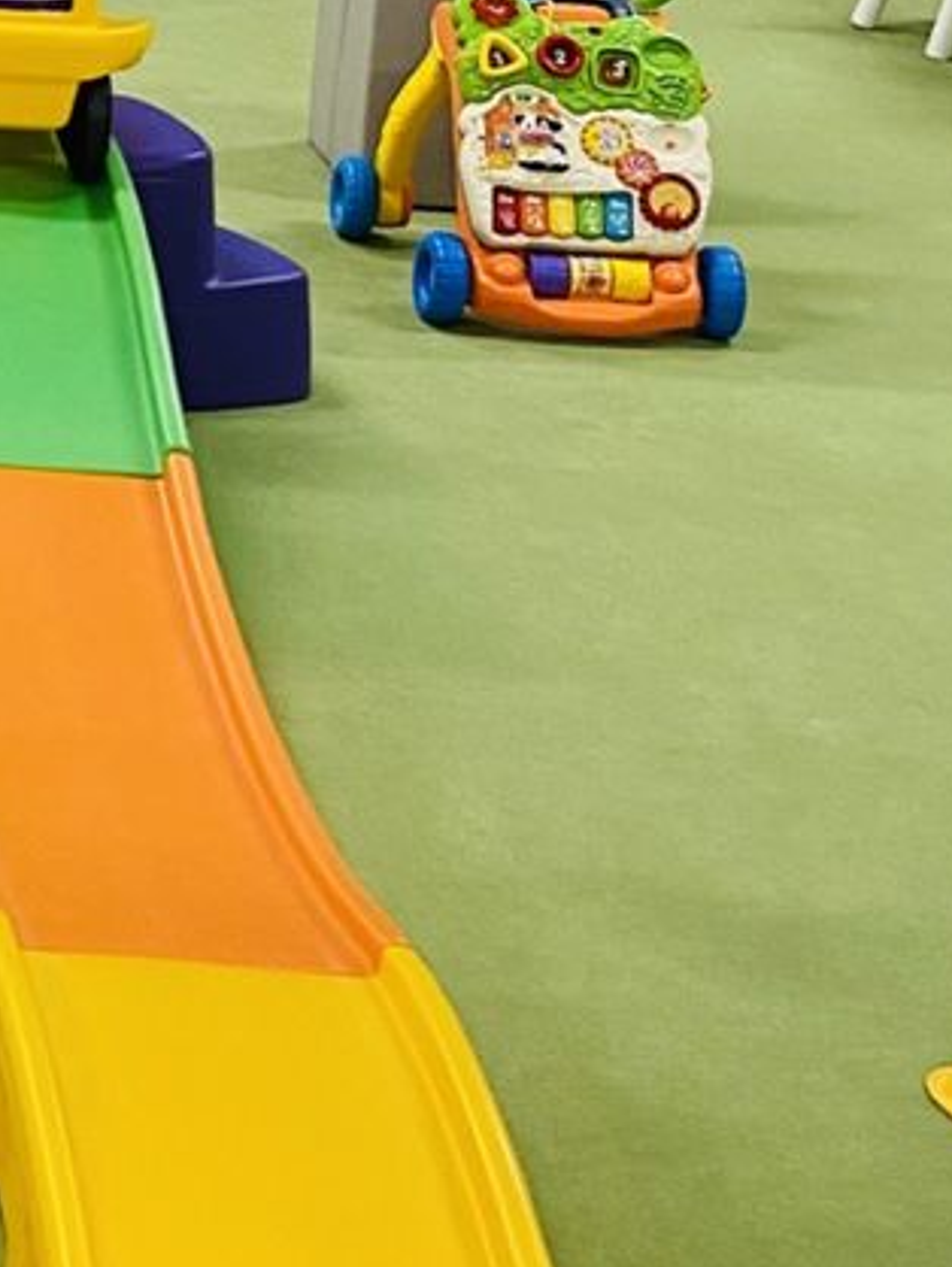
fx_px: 4249
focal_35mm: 116
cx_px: -1104
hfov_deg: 11.3
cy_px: -94
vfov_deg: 16.5
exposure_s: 1/60
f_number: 1.8
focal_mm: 4.25
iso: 80
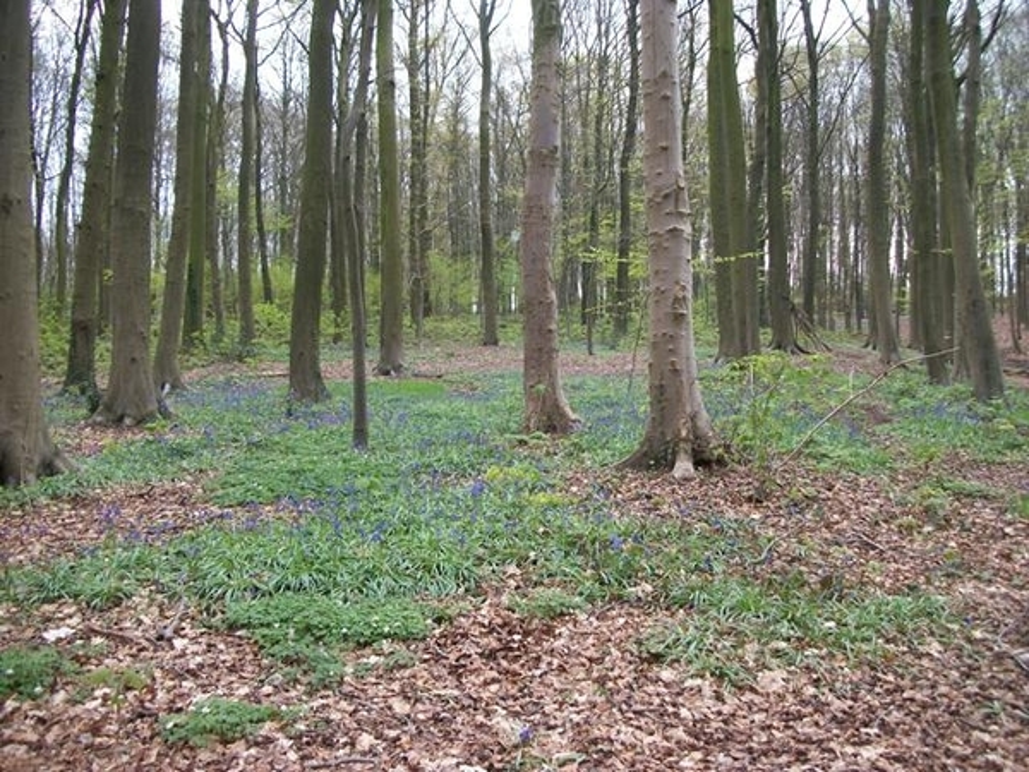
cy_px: 386
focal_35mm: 32
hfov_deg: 56.8
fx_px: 951
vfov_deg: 44.2
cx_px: 514
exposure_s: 1/100
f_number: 2.9
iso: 80
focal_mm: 5.7
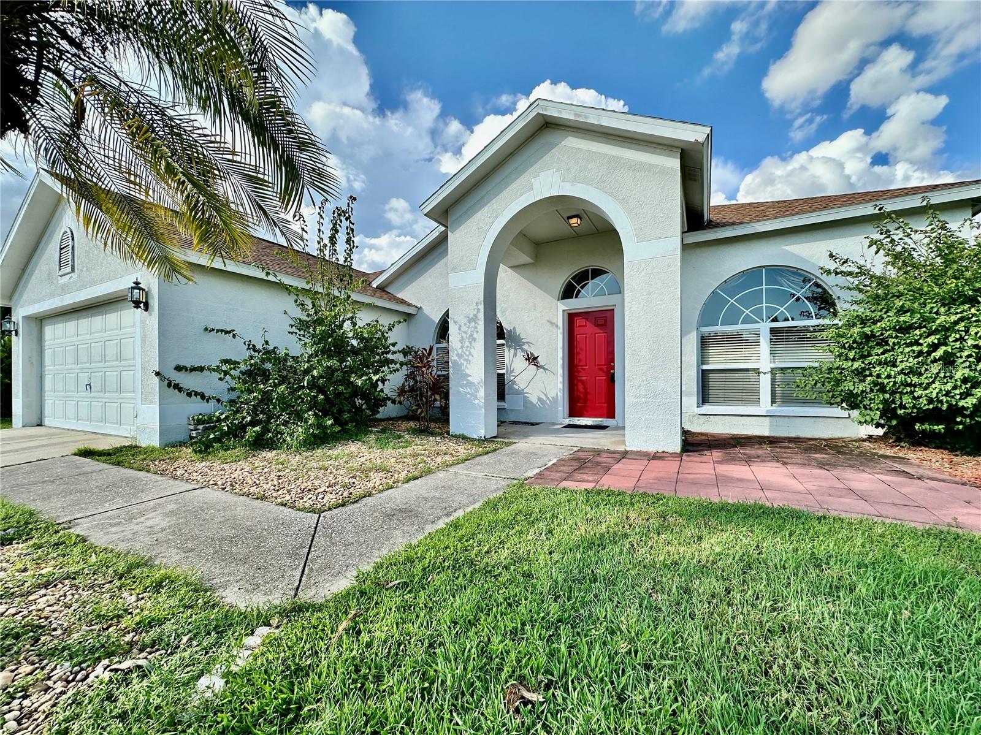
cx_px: 490
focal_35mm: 14
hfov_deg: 102.1
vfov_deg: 85.6
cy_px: 368
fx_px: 397
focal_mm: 2.22
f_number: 2.2
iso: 50
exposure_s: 1/1276
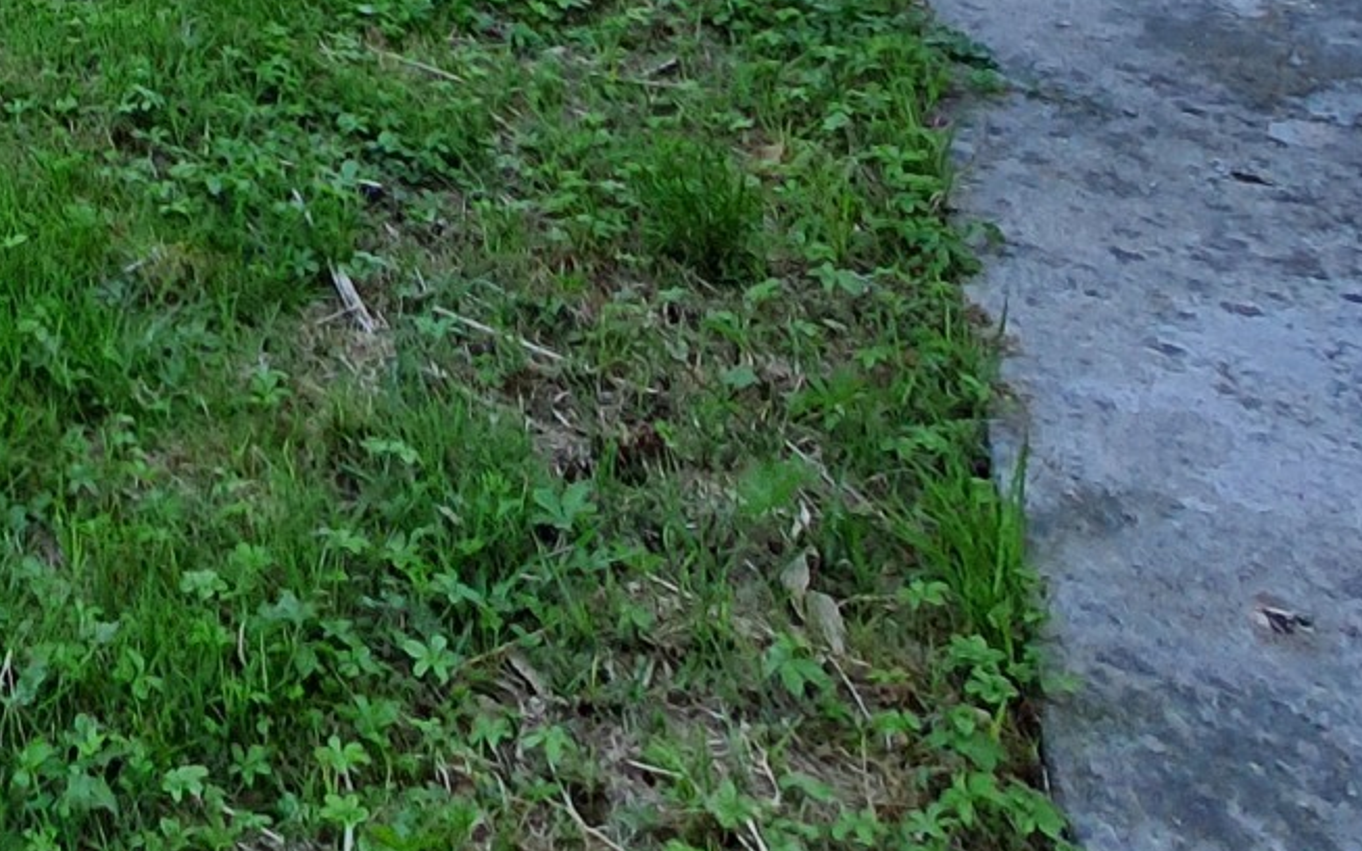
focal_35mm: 54
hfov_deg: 28.2
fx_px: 2004
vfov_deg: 16.3
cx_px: -563
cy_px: -989
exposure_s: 1/339
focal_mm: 1.74
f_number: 2.2
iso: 50
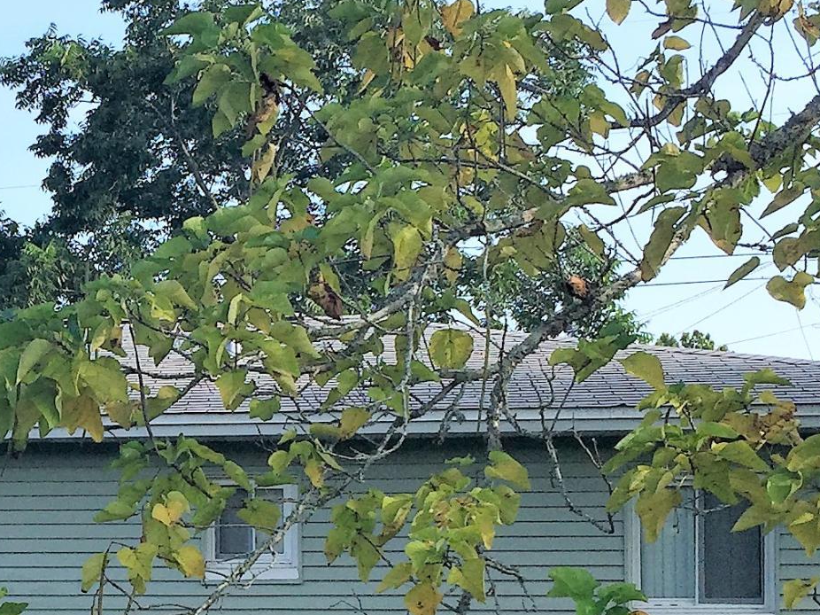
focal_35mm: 94
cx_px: -43
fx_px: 2226
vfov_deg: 15.5
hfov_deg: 20.1
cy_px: 583
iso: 32
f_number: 2.2
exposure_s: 1/1099
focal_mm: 4.15
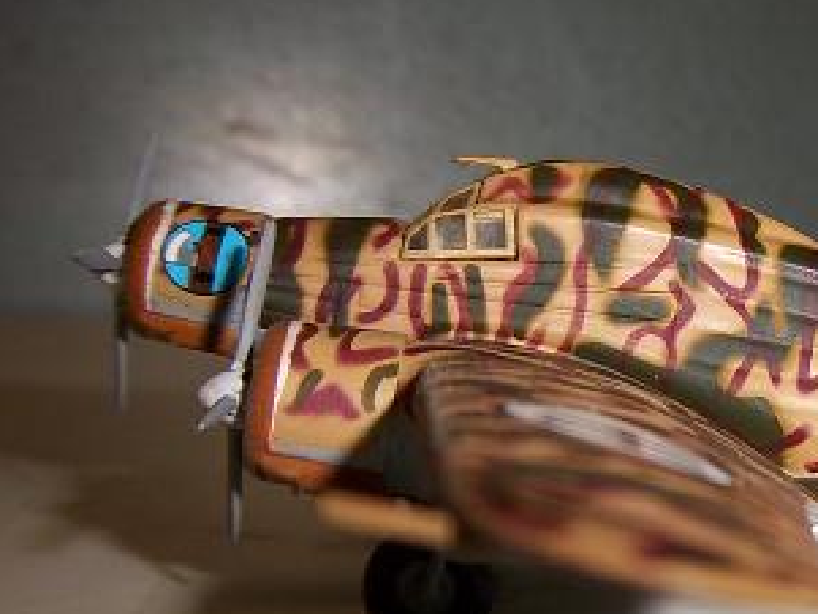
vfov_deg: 21.9
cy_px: 323
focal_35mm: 67
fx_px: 1584
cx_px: 840
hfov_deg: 27.1
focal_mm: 5.1
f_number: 3.5
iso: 64
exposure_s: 1/30
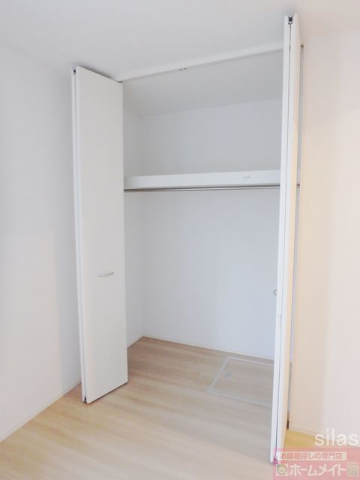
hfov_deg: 63.4
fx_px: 291
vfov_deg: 79.0
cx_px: 180
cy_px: 240
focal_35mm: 21
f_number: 3.5
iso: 500
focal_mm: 3.7
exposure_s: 1/30
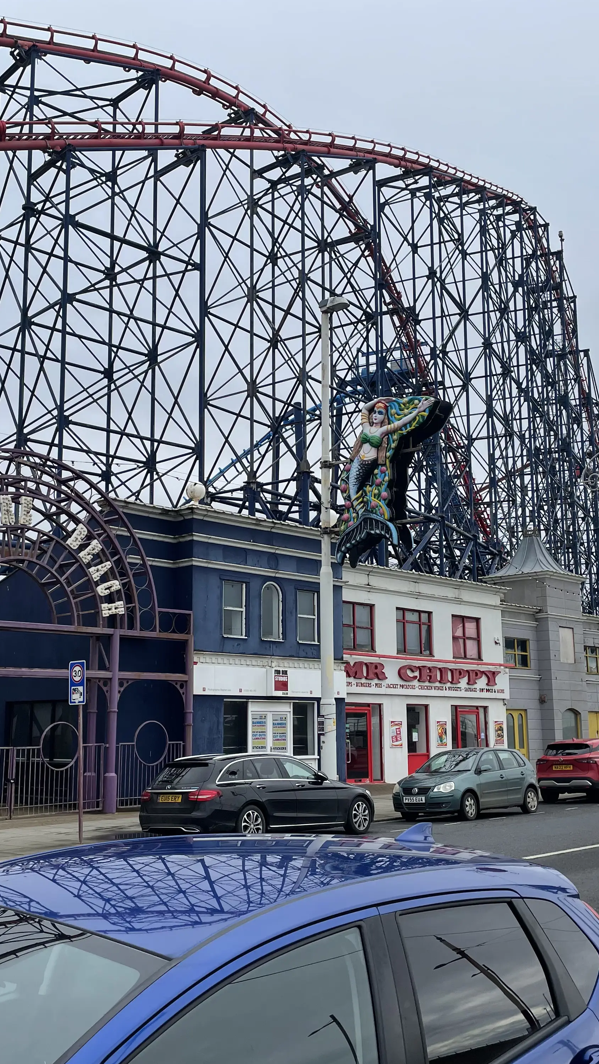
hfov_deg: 31.2
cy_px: 531
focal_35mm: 38
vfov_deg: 52.8
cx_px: 284
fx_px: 1073
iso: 32
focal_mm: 4.2
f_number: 1.6
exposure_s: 1/2132
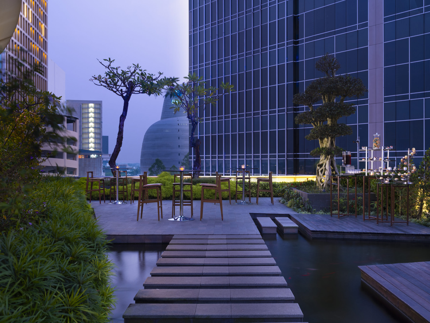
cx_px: 215
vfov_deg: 38.7
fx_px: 460
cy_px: 162
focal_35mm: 37
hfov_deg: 50.1
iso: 400
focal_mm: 46.5
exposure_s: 6.5
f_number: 11
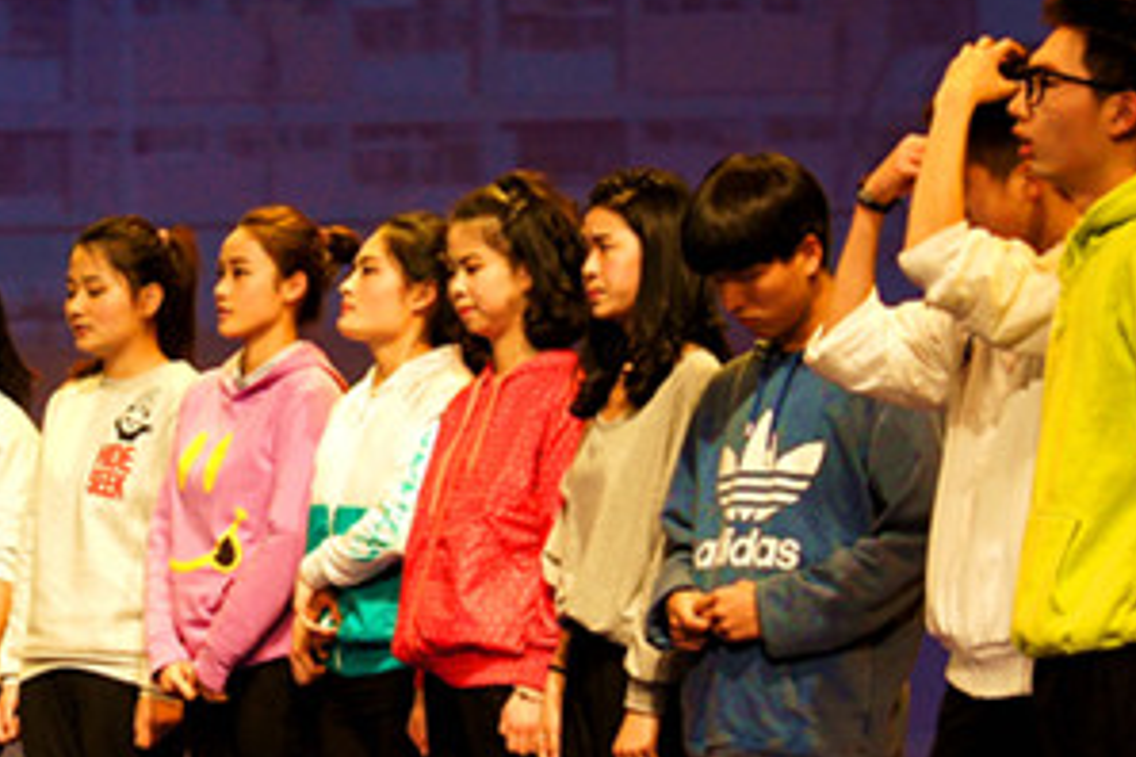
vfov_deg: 7.1
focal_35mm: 193
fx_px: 6090
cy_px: 461
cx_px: 203
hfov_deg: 10.6
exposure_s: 1/250
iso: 1000
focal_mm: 55
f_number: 4.5
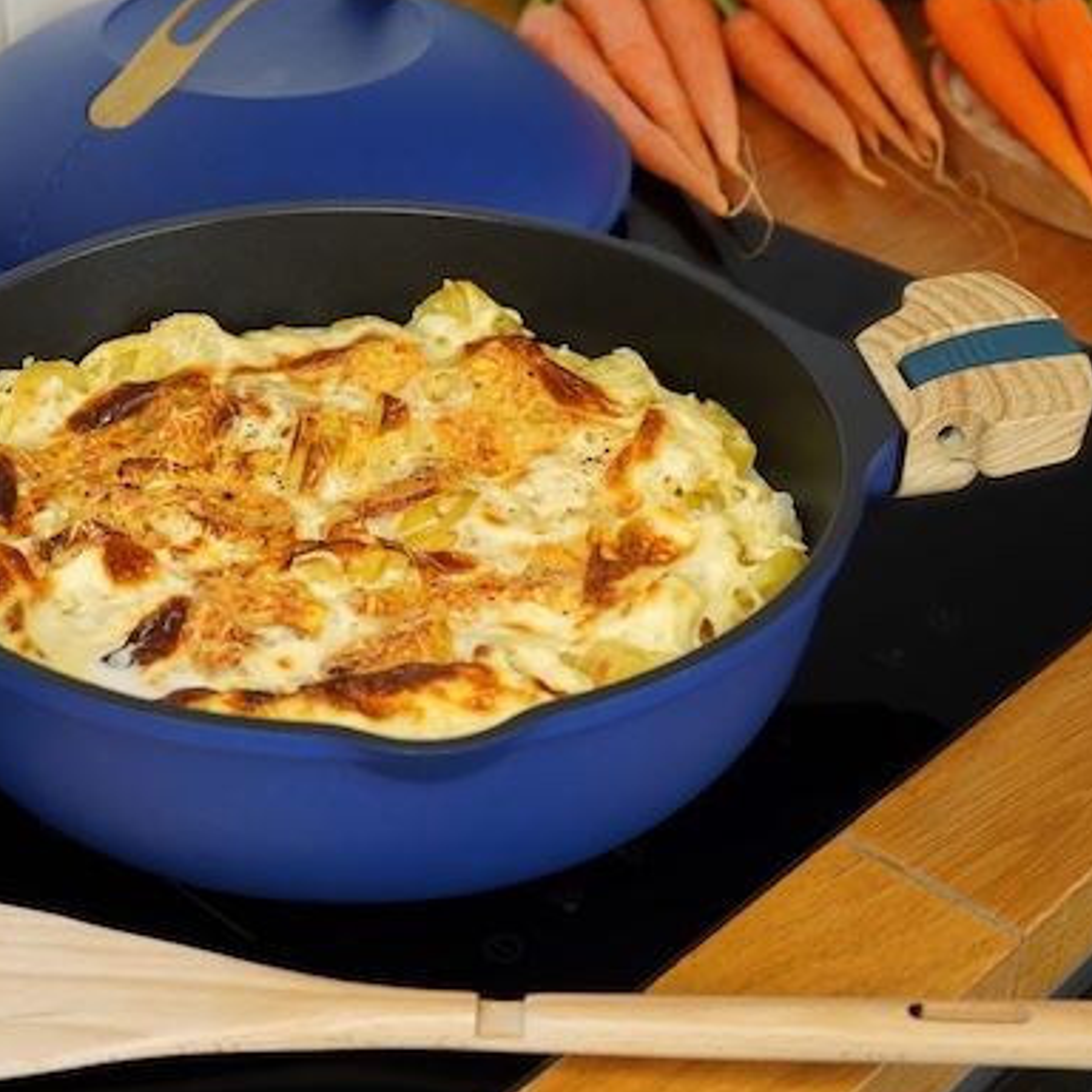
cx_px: 411
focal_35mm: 69
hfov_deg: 24.9
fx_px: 2463
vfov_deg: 24.9
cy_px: 353
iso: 800
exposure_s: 1/160
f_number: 5
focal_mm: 39
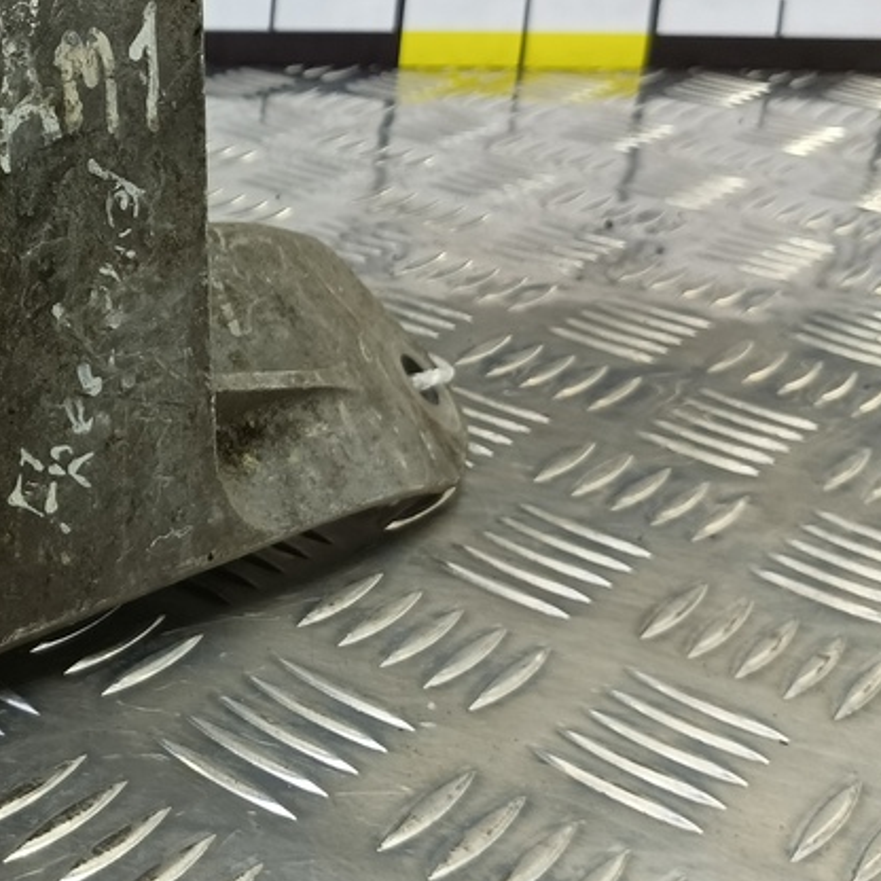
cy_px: 256
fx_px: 1440
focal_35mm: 50
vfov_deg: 33.6
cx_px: -106
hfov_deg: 30.2
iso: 136
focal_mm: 4.11
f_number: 1.6
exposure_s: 1/50
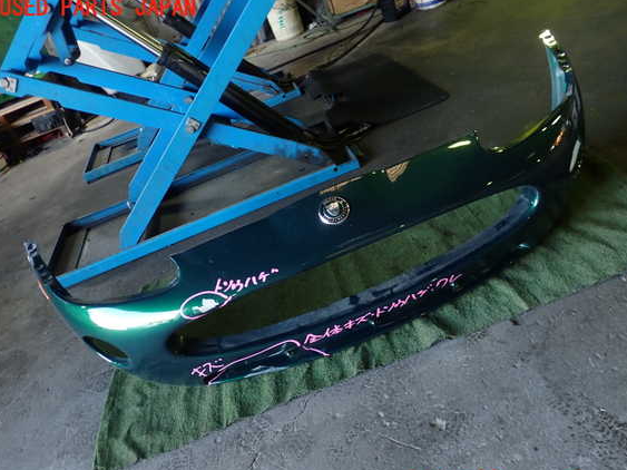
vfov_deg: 44.1
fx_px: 579
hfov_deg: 56.8
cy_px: 245
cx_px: 327
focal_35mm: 32
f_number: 2.3
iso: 200
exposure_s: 1/40
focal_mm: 5.4
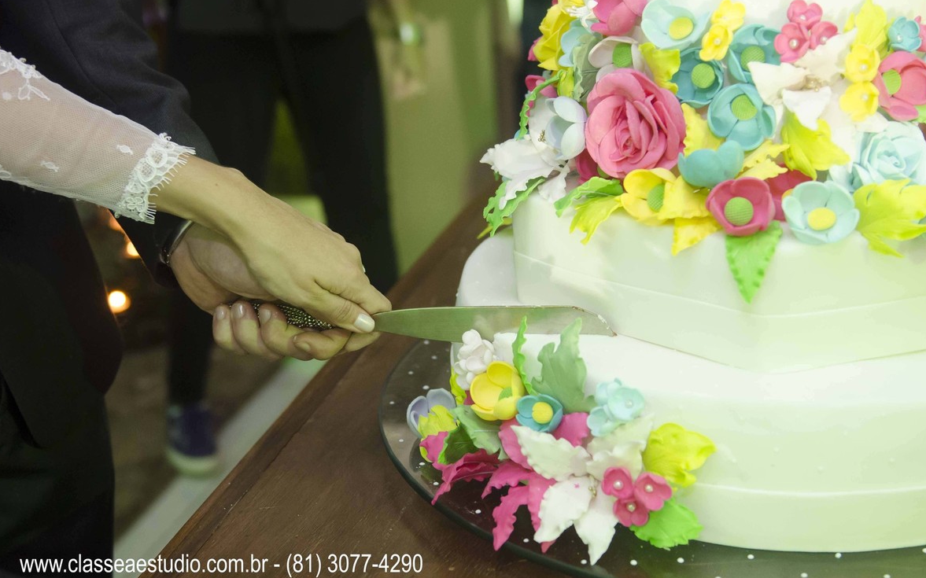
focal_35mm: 56
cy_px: 291
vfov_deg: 23.1
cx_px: 462
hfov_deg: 36.3
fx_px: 1413
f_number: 2.8
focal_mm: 36
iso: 2000
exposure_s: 1/80
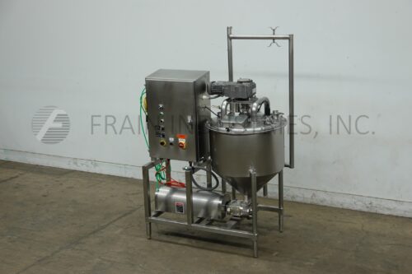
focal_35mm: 56
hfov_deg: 35.7
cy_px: 137
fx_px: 641
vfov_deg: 24.2
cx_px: 206
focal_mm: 20.69
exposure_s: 1/60
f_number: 4
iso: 200
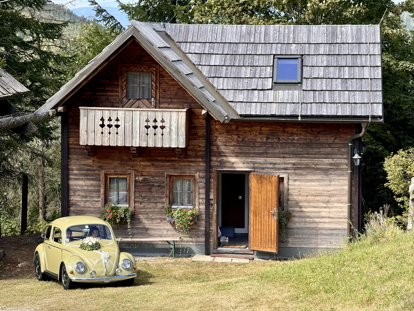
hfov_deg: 16.4
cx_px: 207
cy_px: 156
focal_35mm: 120
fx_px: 1435
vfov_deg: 12.3
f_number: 2.8
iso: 50
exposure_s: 1/280
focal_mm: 15.66
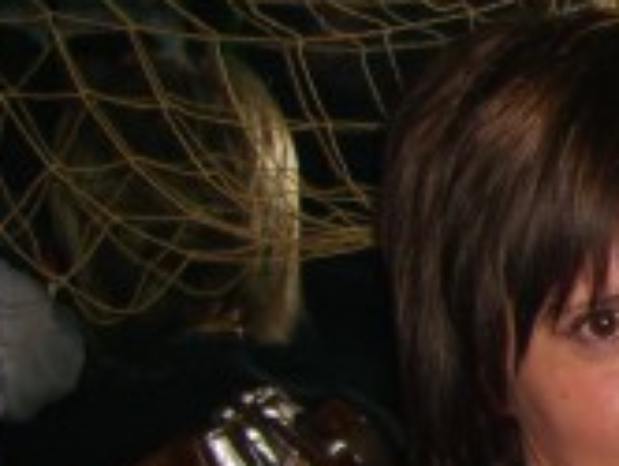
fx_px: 2453
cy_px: 403
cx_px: 1066
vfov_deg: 10.8
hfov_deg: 13.2
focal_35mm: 137
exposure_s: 1/60
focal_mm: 7.9
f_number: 2.8
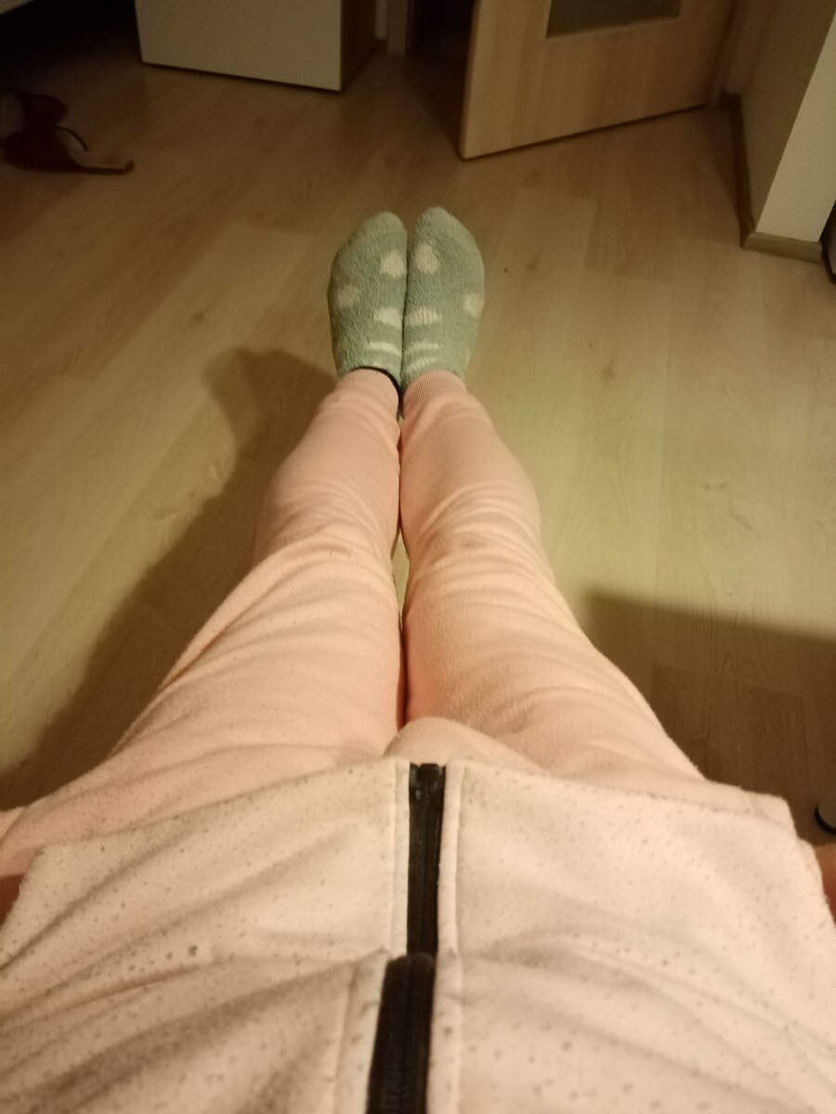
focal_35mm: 26
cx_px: 418
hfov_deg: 53.1
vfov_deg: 67.3
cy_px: 557
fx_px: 837
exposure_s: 1/25
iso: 522
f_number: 1.8
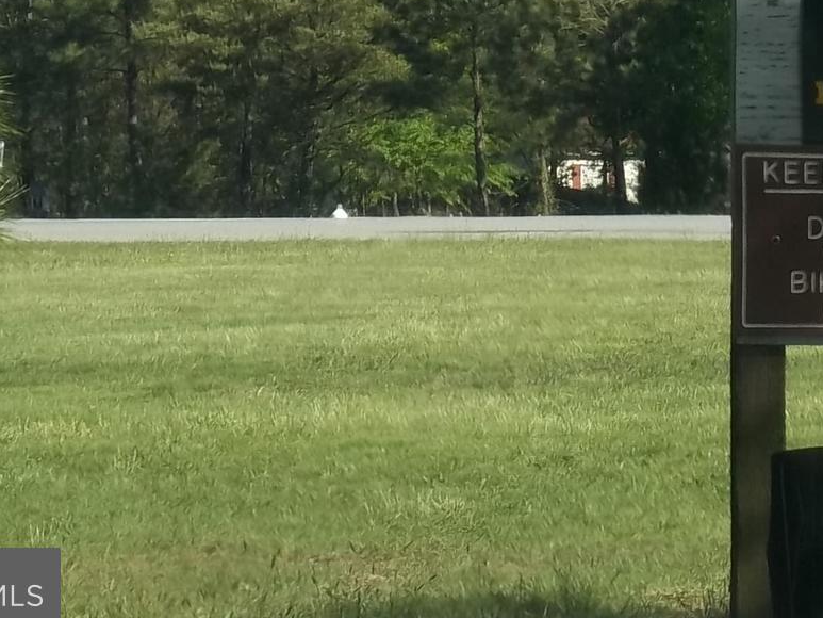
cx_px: 885
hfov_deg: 6.4
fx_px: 7371
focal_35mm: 310
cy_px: -183
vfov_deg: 4.8
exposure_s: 1/200
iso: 80
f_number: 5.4
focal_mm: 21
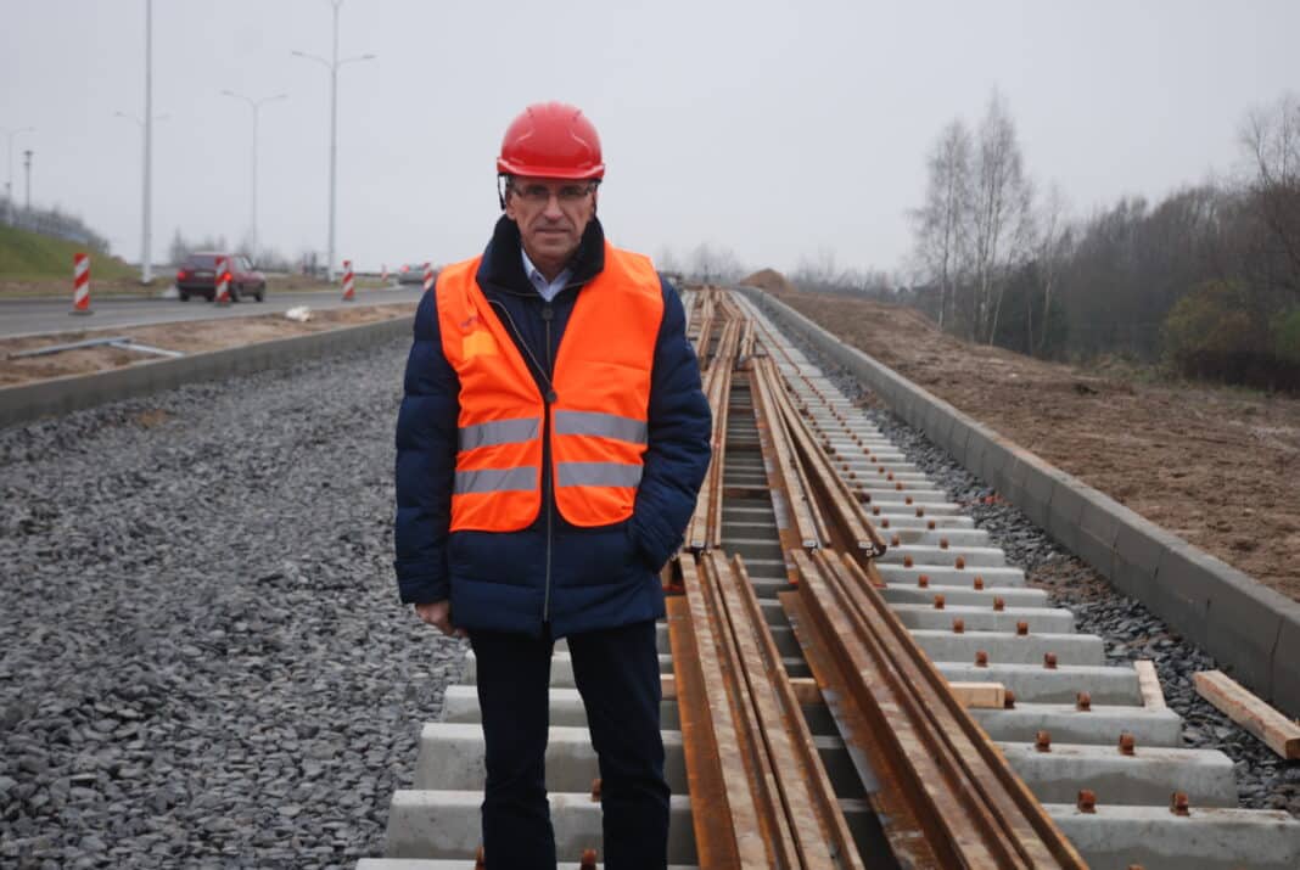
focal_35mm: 66
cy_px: 435
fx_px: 2386
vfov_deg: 20.7
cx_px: 650
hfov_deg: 30.5
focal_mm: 44
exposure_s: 1/30
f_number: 4.5
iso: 220
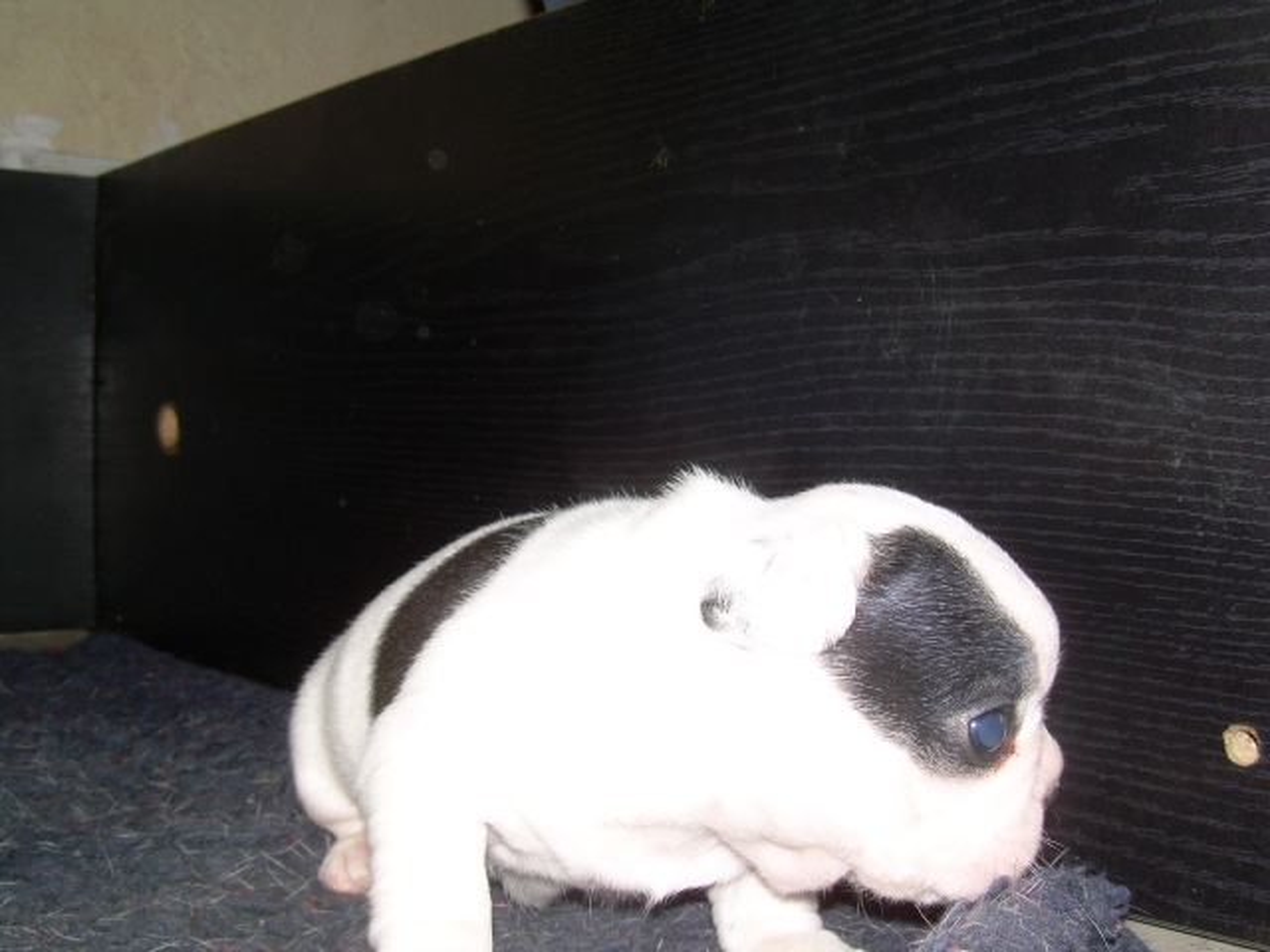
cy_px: 476
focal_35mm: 38
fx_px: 1394
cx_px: 635
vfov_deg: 37.7
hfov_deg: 49.0
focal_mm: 6.3
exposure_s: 1/60
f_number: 4.6
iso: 50
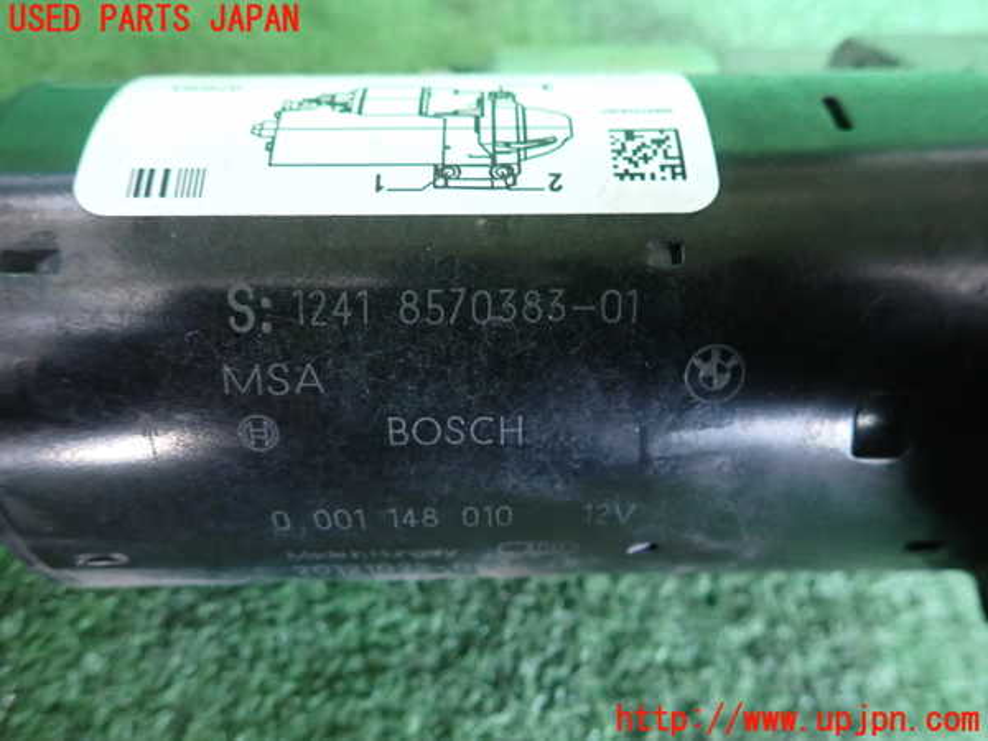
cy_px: 370
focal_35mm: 25
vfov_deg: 54.9
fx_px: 714
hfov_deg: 69.4
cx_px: 494
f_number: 2
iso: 800
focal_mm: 4.5
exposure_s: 1/30
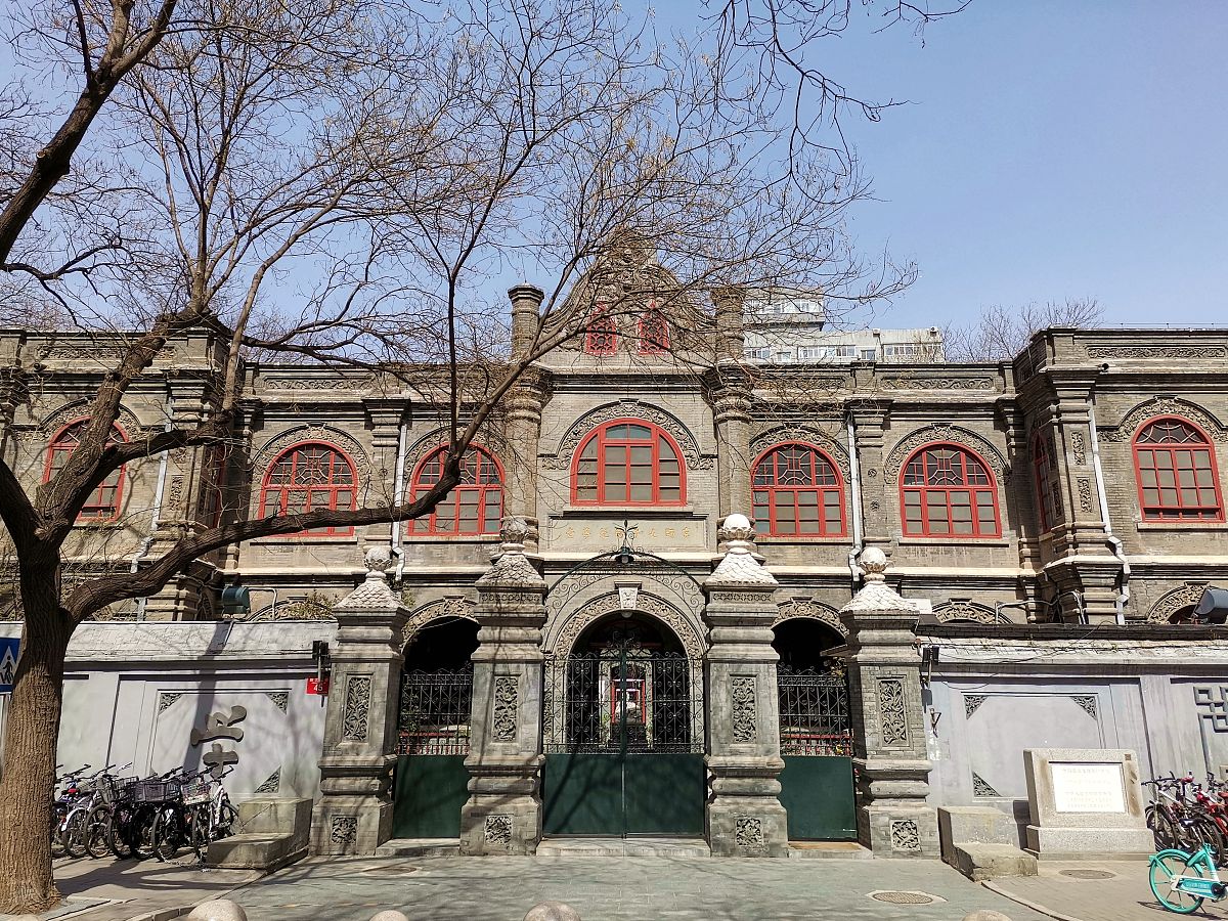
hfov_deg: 67.3
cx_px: 614
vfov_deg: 53.1
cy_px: 460
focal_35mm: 26
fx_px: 922
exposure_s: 1/1616
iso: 50
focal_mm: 5.5
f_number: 1.8
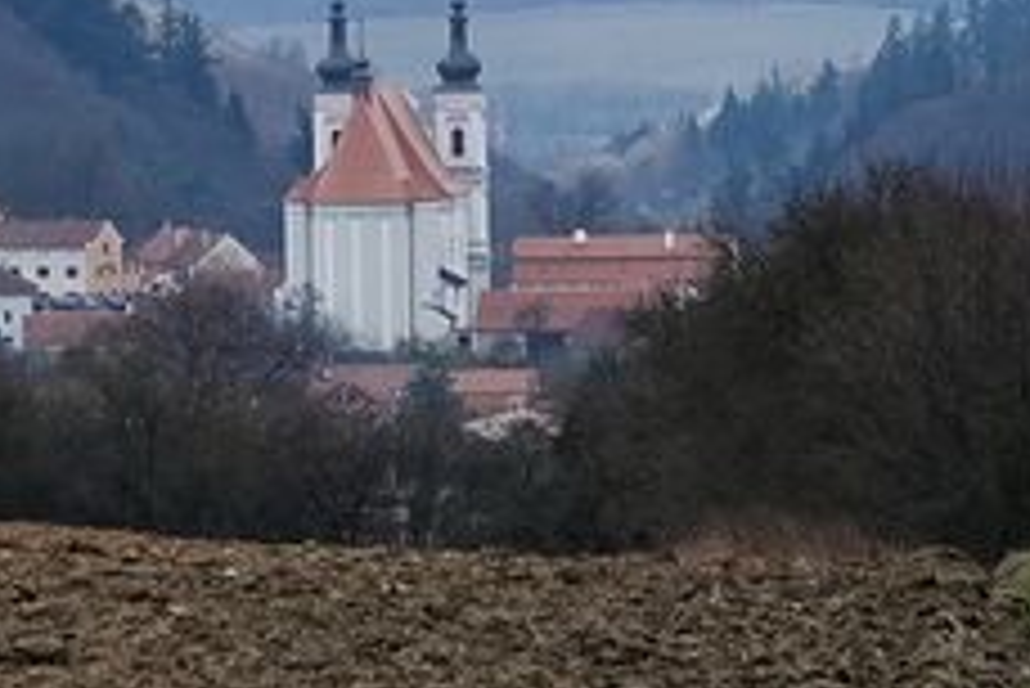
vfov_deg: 2.5
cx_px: 283
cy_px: 227
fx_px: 15516
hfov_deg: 3.8
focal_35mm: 542
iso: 125
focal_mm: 45.23
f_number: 4.5
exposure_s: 1/400
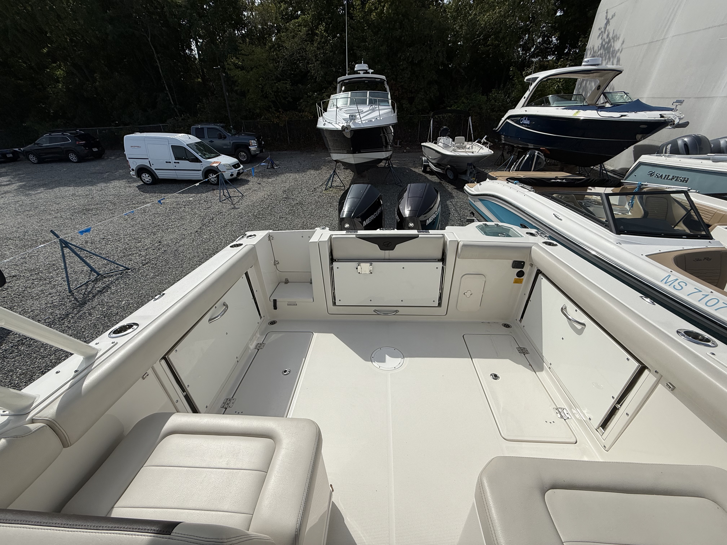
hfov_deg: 102.1
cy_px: 272
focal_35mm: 14
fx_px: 294
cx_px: 364
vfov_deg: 85.7
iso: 50
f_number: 2.2
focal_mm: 2.22
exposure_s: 1/4425
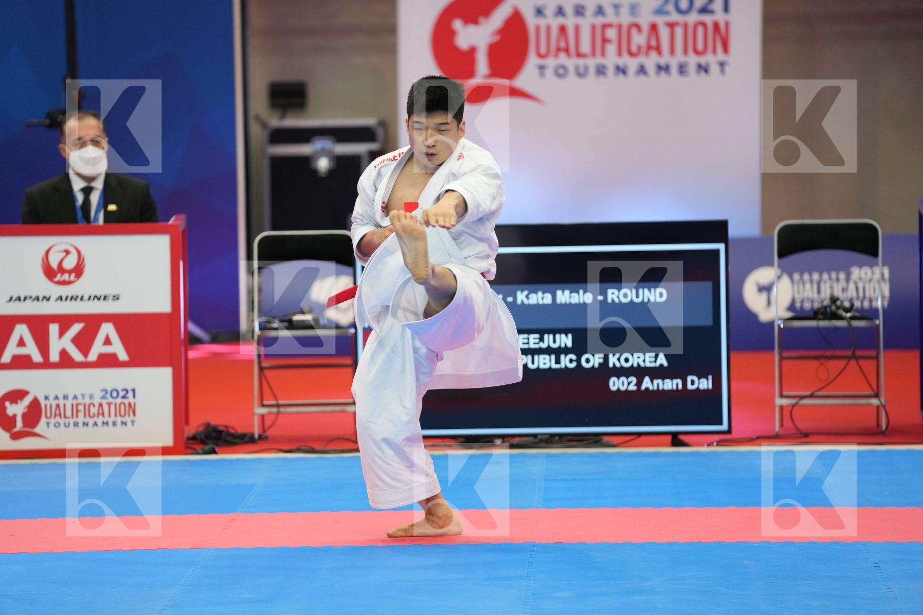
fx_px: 4384
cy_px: 308
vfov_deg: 8.0
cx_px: 462
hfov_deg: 12.0
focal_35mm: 171
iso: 1250
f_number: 2.8
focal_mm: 171
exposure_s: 1/500
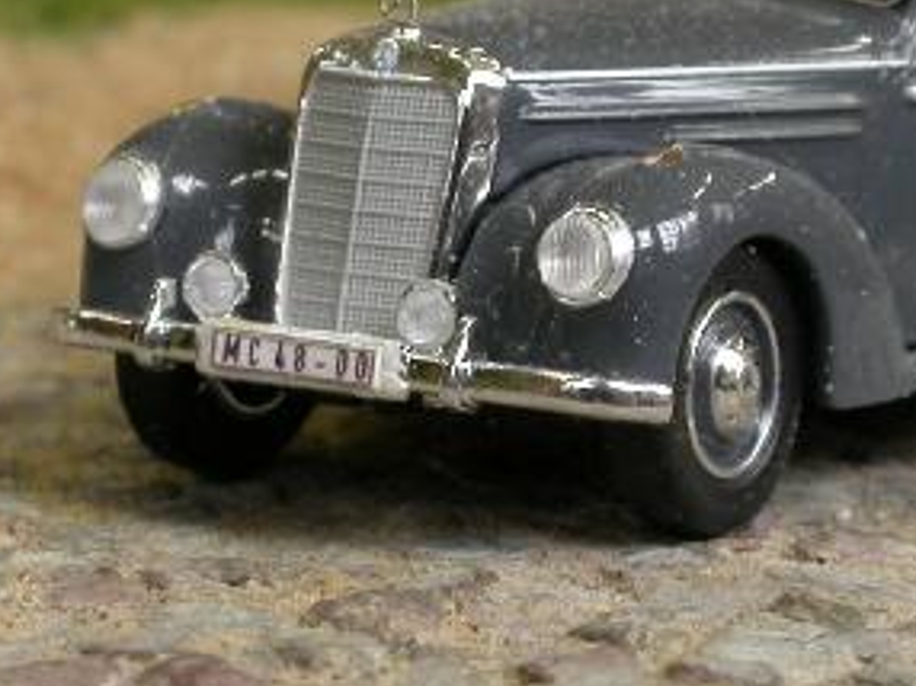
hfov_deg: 9.0
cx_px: 323
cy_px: 333
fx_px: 5843
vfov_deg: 6.7
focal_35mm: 221
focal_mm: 16.4
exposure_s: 1/5.6
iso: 100
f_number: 7.1
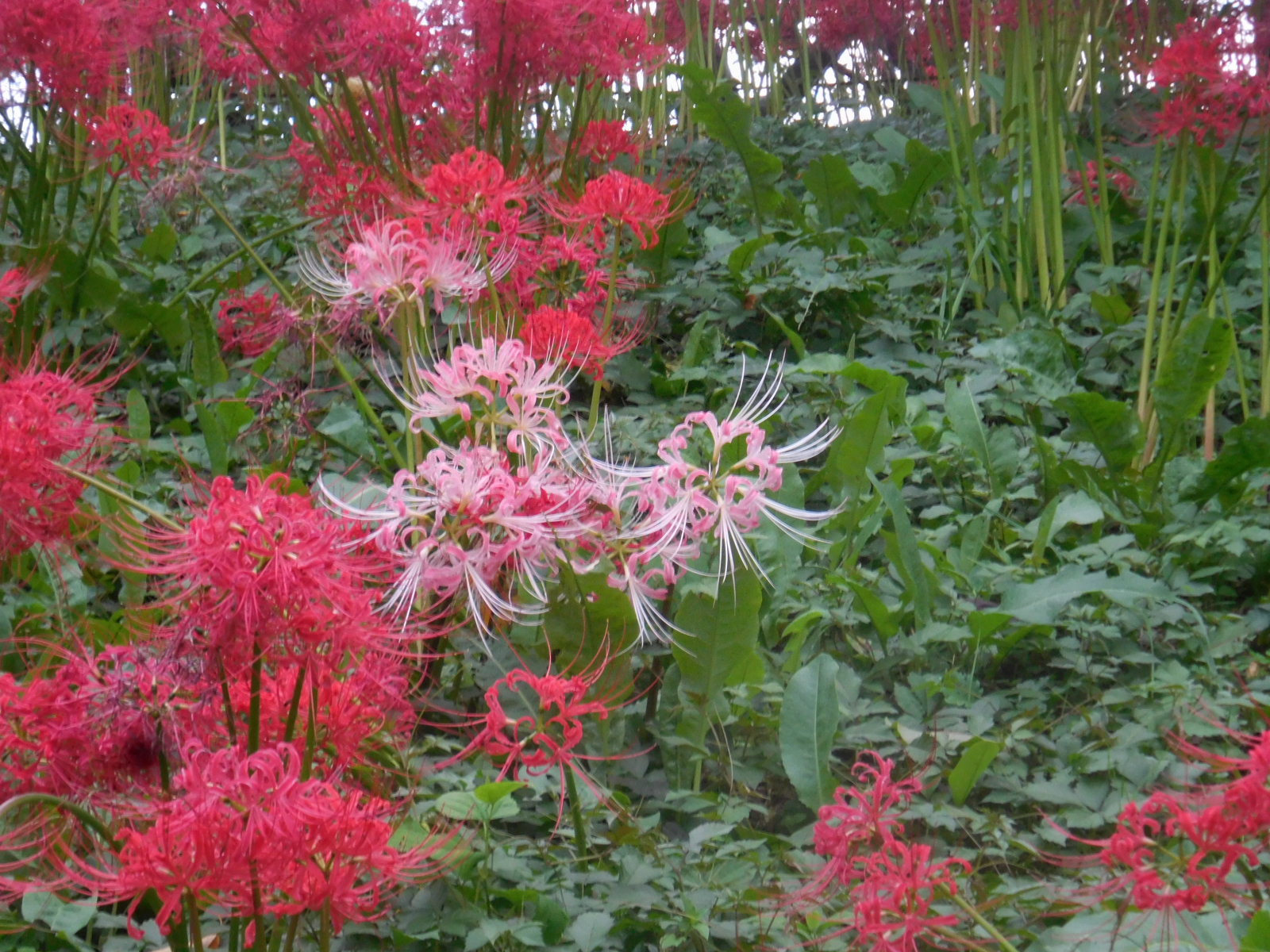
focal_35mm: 171
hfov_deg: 11.6
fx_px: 6274
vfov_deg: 8.7
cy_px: 476
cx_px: 635
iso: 400
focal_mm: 30.7
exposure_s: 1/60
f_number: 5.5
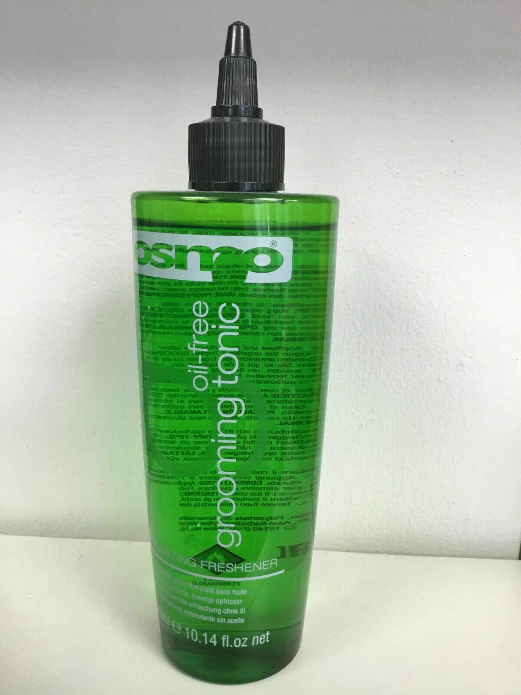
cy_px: 348
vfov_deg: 58.4
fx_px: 622
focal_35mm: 31
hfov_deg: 45.4
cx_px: 260
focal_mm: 3.3
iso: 64
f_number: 2.4
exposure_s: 1/33
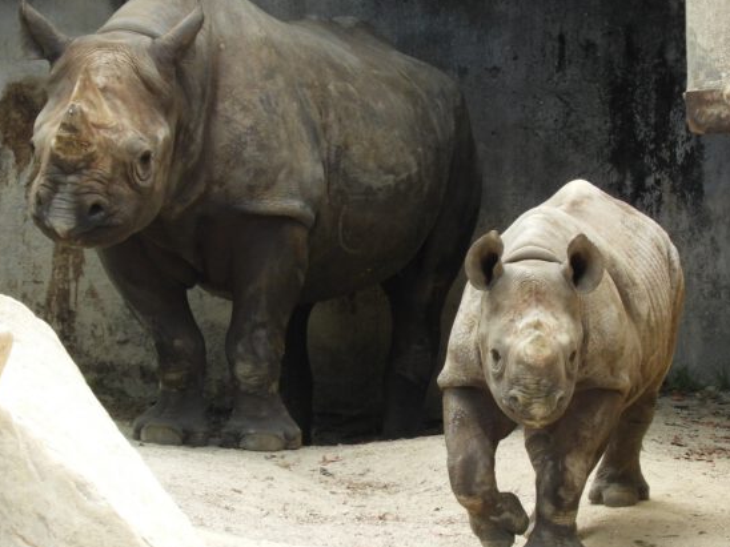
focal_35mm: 914
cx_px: 397
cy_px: 334
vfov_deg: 1.6
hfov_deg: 2.2
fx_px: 19275
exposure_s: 1/250
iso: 250
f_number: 5.6
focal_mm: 116.5
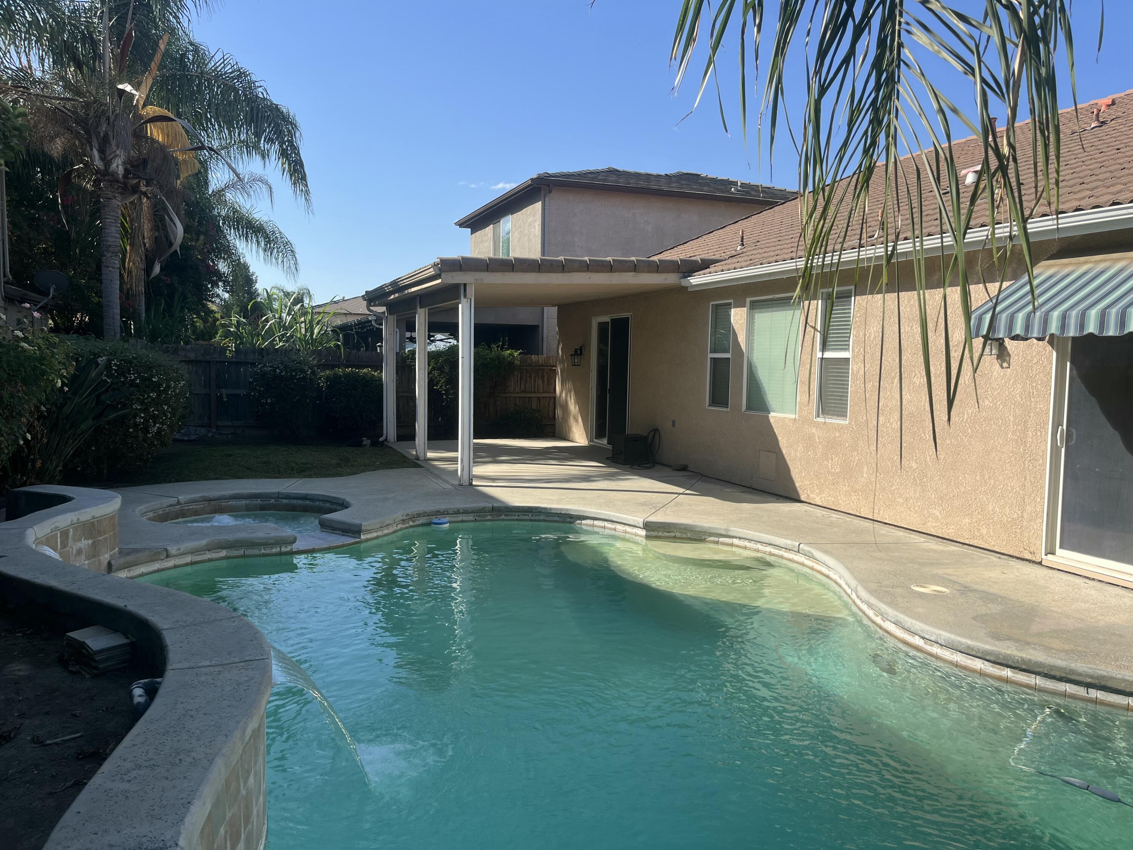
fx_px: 851
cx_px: 566
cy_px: 425
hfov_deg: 67.3
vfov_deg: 53.1
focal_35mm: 26
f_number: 1.6
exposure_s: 1/2967
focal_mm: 5.1
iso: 50
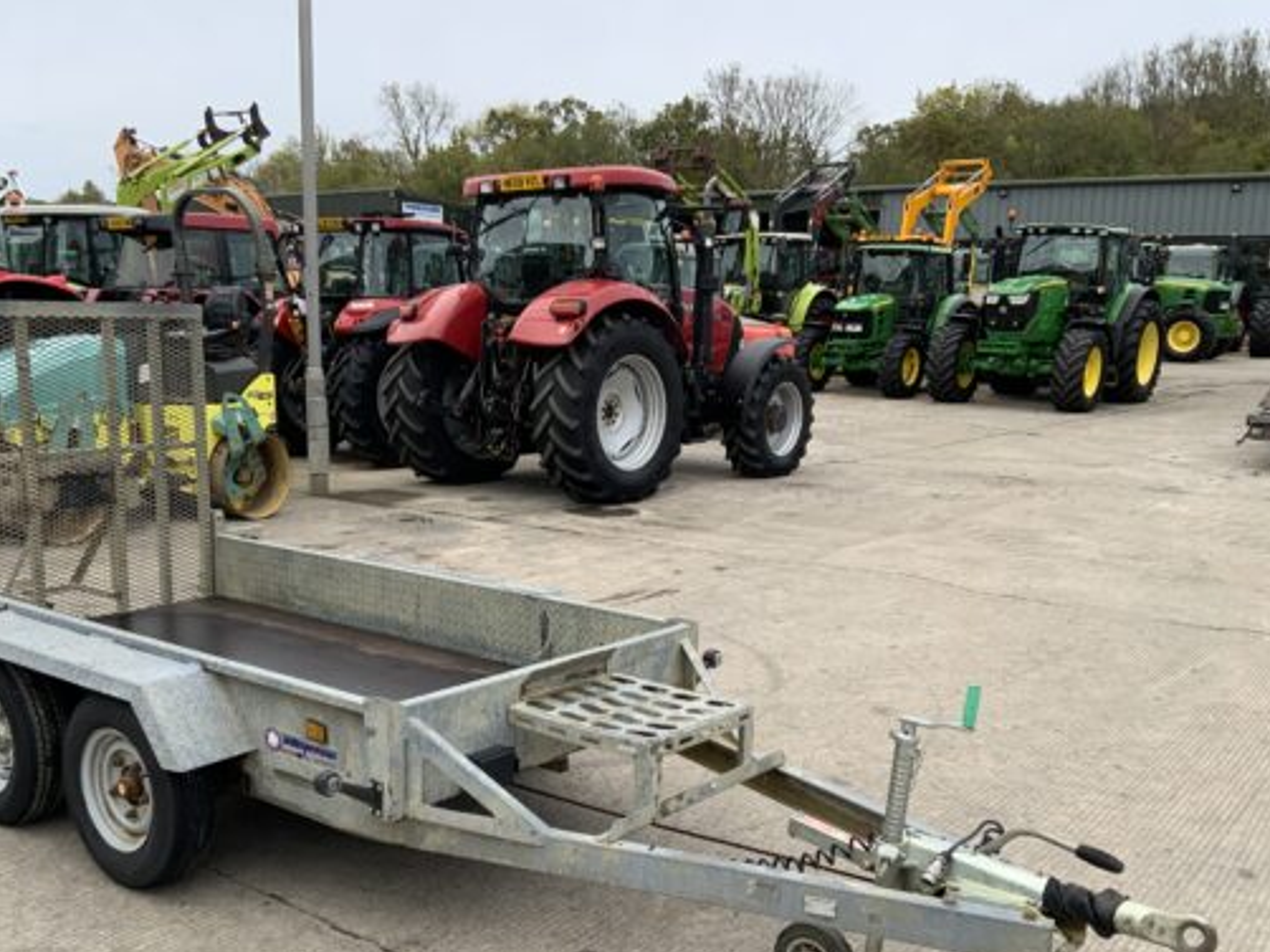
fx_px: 1357
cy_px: 605
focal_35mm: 37
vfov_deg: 38.3
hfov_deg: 50.1
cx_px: 562
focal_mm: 3
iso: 32
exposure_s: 1/122
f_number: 1.8
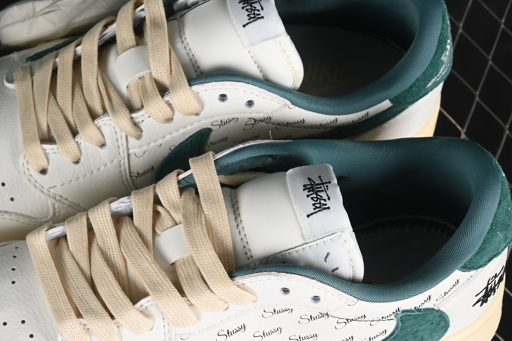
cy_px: 225
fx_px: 1720
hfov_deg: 16.9
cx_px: 173
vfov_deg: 11.3
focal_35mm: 121
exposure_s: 1/80
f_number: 7.1
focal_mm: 50
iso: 160
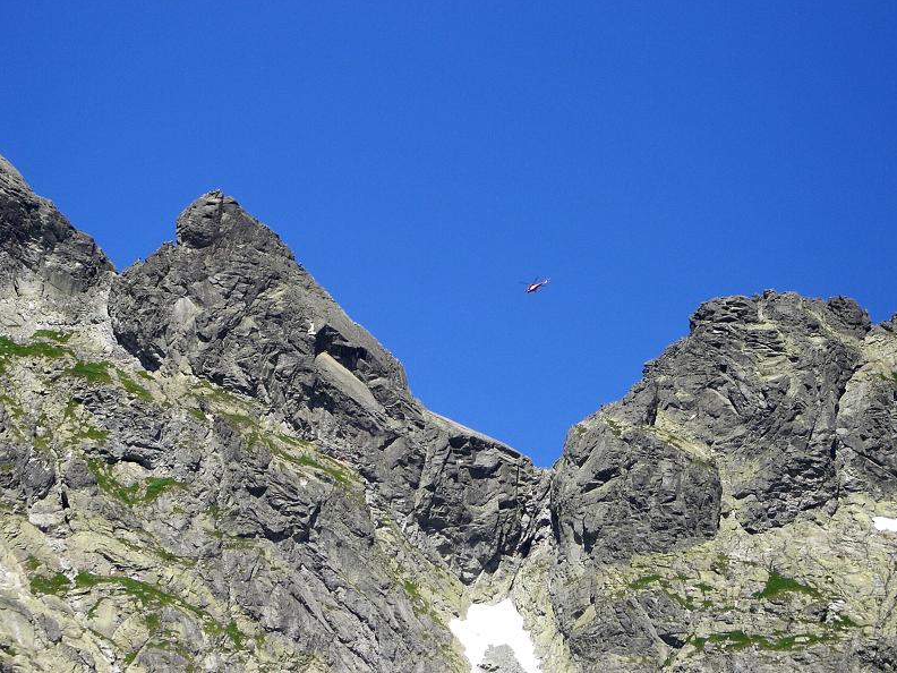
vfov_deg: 15.4
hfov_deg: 20.4
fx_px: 2488
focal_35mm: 96
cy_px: 334
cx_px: 451
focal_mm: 15.75
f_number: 6.9
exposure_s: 1/160
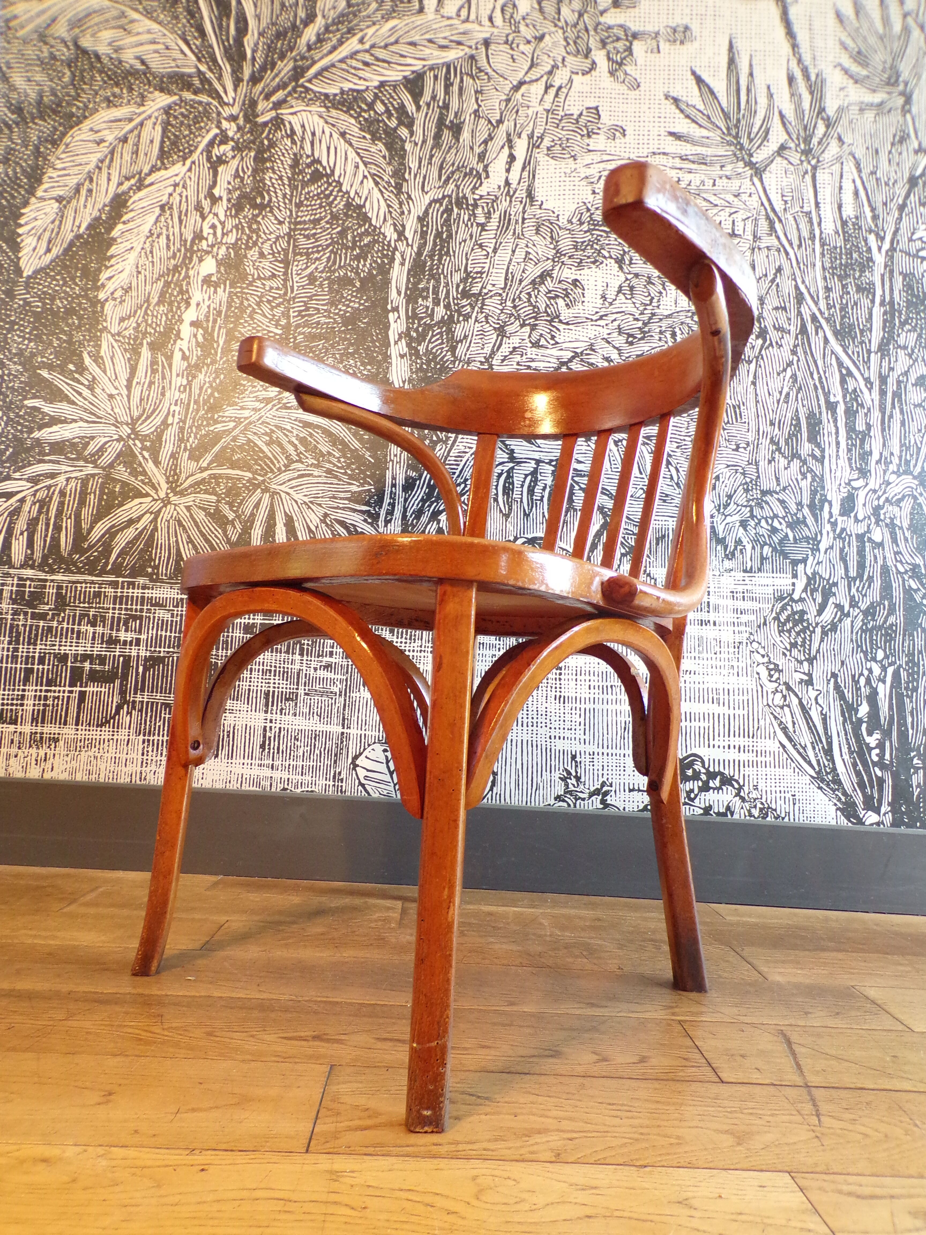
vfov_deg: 71.6
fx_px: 856
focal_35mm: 24
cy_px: 618
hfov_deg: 56.8
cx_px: 463
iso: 253
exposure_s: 1/17
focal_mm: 4.3
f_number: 3
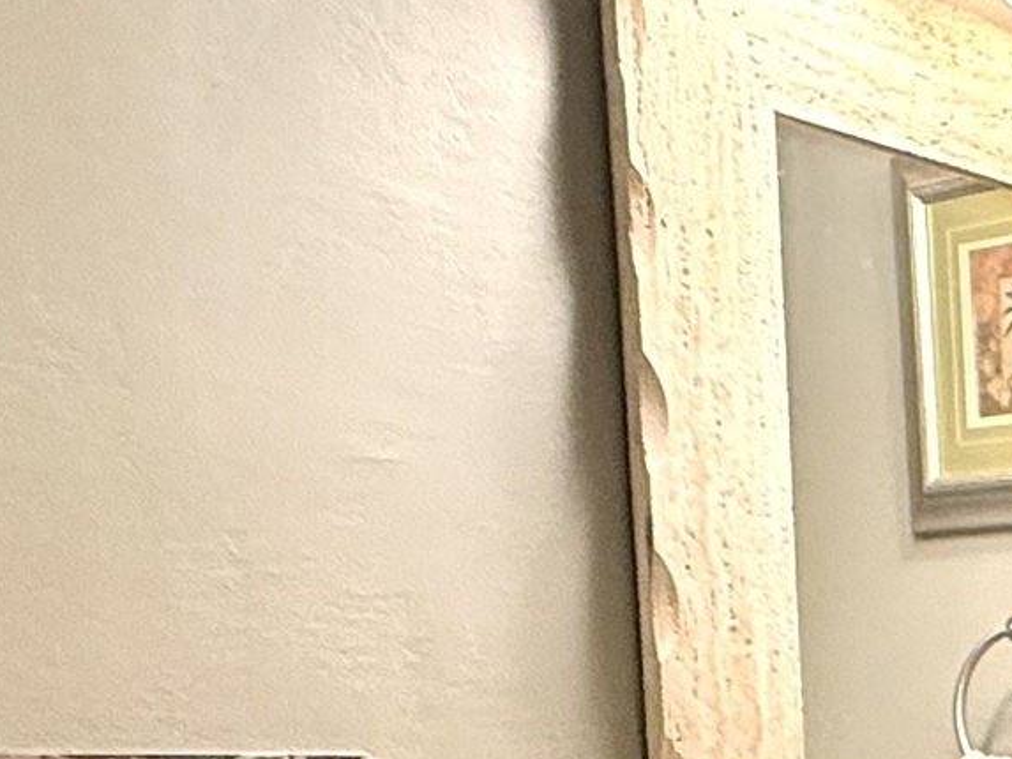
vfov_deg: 17.5
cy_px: 1172
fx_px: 2193
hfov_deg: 21.9
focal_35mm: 75
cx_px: 1489
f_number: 2.2
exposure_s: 1/60
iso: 320
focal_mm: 2.22
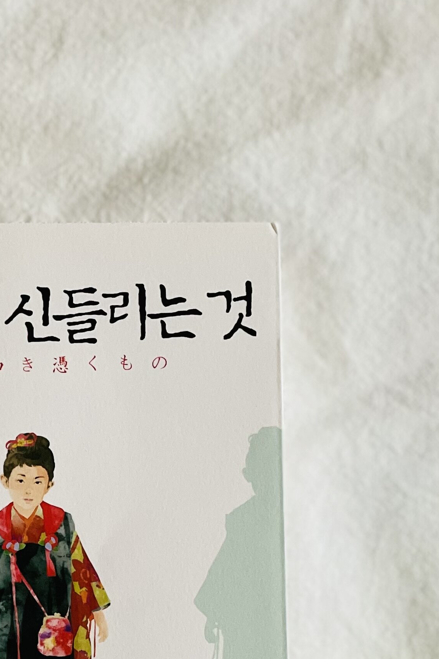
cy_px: 611
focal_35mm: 64
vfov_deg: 29.9
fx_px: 1171
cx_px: 14
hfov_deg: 20.6
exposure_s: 1/40
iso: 500
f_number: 1.6
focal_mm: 4.2
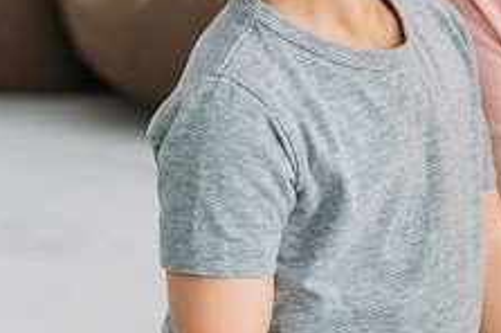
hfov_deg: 5.5
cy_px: 40
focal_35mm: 372
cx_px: 894
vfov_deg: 3.7
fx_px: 5169
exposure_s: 1/250
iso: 320
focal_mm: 92
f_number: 4.5
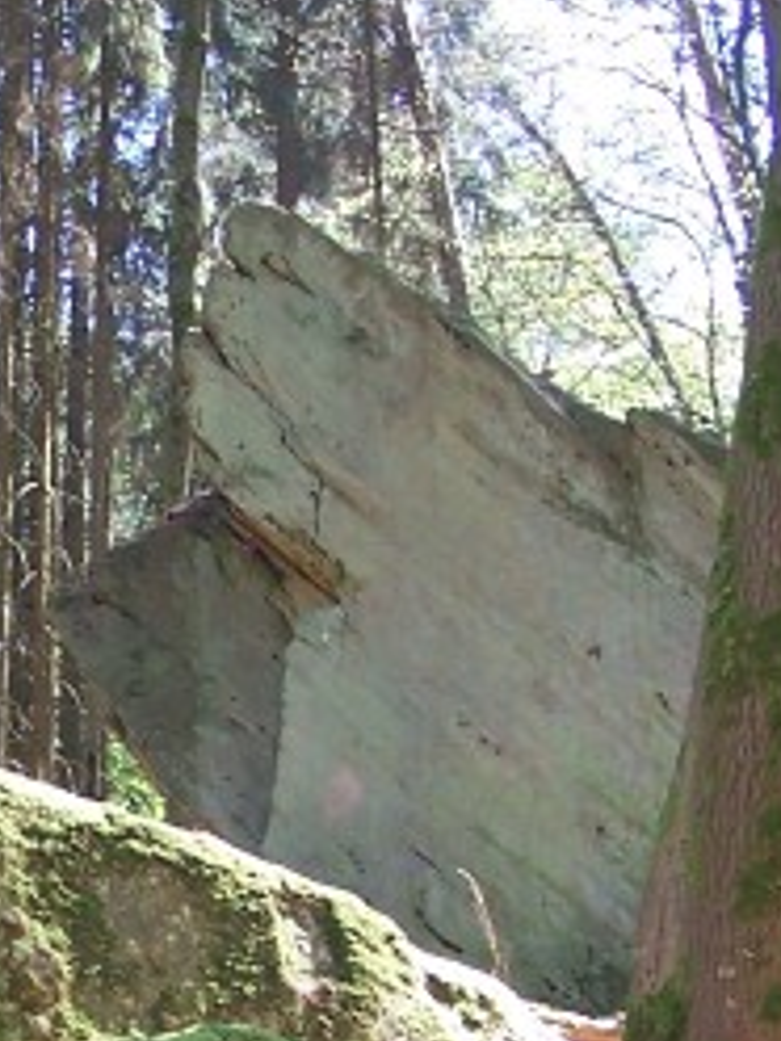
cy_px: 928
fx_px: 3730
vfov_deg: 15.7
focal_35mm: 124
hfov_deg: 11.7
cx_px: -172
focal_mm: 6.7
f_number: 2.8
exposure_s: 1/45
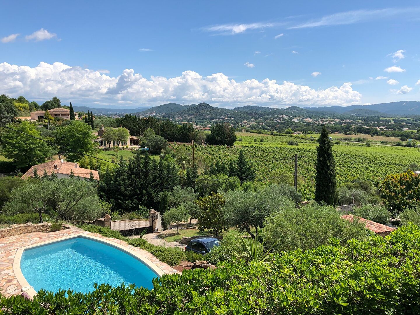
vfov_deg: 49.7
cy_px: 158
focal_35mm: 28
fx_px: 340
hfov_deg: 63.4
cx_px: 210
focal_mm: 4
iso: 20
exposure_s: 1/2183
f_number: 1.8
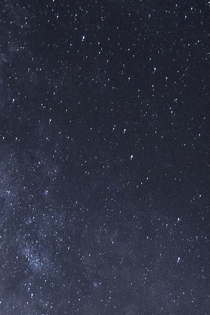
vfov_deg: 23.5
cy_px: 227
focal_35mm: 86
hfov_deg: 14.5
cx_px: -135
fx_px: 752
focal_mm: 24
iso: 1600
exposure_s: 15
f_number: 2.8
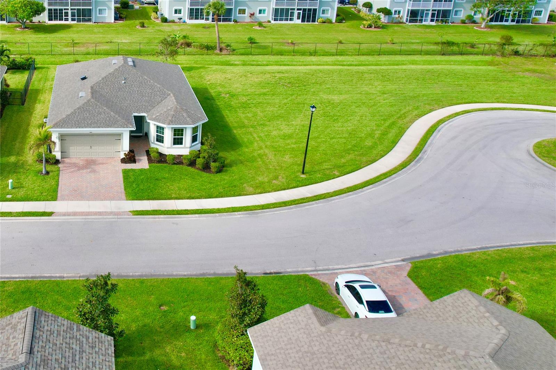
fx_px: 340
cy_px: 185
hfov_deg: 78.6
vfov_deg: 57.2
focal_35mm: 22
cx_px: 278
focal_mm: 8.38
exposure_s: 1/2000
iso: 120
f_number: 2.8
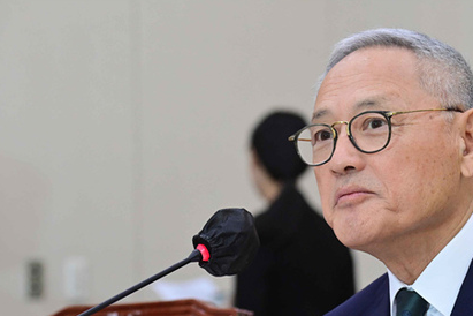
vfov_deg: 5.5
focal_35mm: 249
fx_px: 3271
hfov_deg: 8.3
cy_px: 245
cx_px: 328
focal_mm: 160
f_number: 7.1
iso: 6400
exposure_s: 1/250
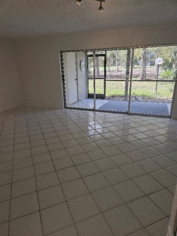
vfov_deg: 73.9
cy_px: 118
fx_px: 157
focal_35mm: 23
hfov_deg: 58.9
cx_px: 88
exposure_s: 1/120
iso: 32
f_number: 1.8
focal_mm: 5.4
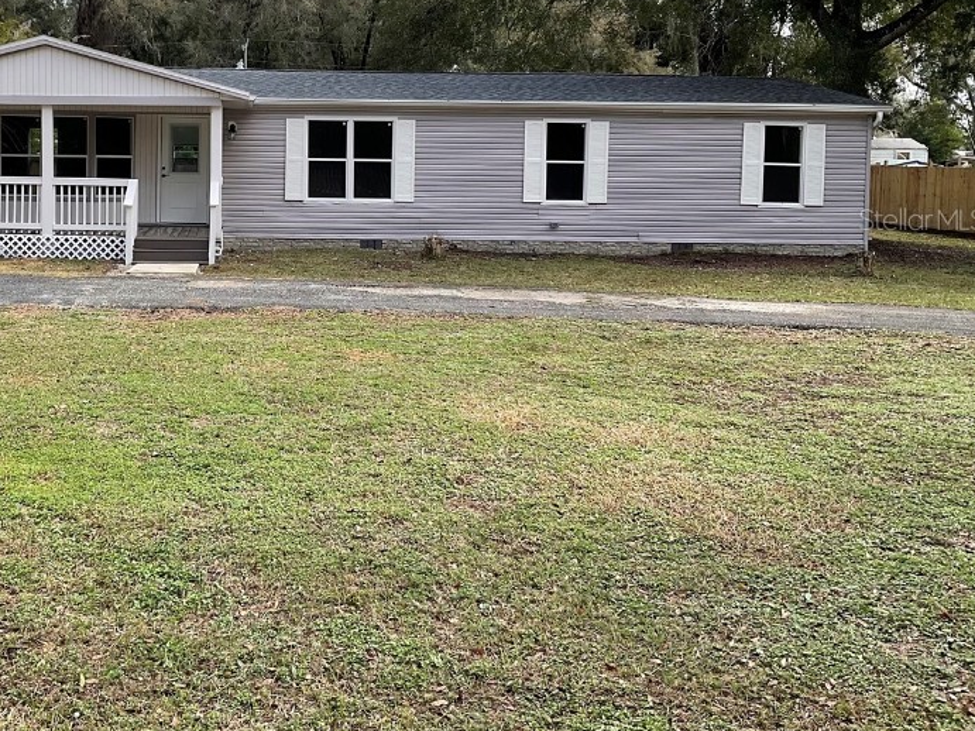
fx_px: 1211
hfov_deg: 42.8
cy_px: 219
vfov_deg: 33.2
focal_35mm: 43
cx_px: 270
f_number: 1.8
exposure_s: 1/1168
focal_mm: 3
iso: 16
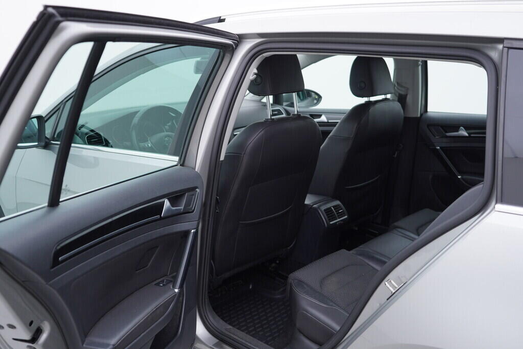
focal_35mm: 36
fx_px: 523
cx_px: 262
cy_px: 174
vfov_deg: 36.9
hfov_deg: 53.1
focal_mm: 24
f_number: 3.2
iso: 125
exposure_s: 1/50
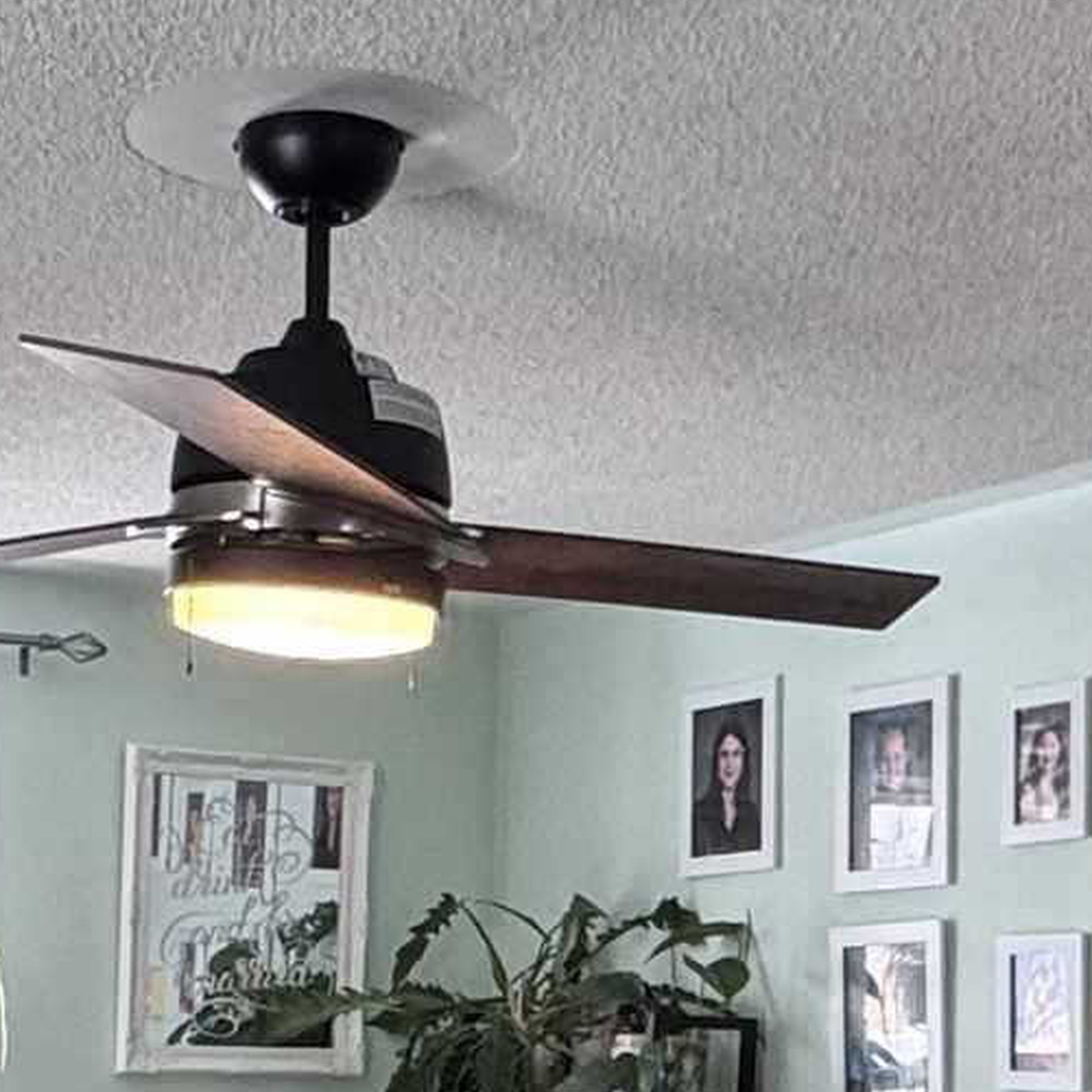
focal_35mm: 76
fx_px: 2712
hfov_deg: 22.8
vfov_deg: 22.0
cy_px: 1066
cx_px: 563
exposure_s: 1/120
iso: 200
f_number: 2.2
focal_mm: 2.22
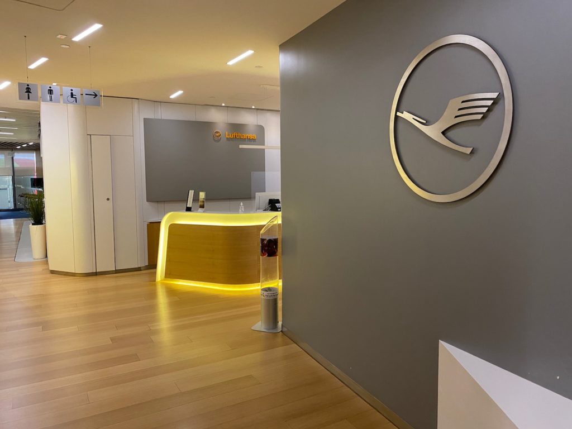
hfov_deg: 67.3
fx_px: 430
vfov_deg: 53.1
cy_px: 214
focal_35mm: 26
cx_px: 286
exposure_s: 1/60
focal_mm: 4.25
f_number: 1.8
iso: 250
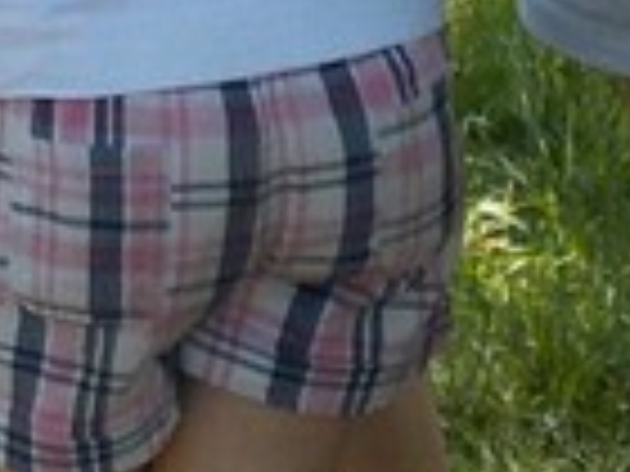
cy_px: -899
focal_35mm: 278
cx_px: 104
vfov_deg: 5.1
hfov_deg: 7.1
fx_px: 5060
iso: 125
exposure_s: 1/200
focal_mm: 5.2
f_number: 3.7
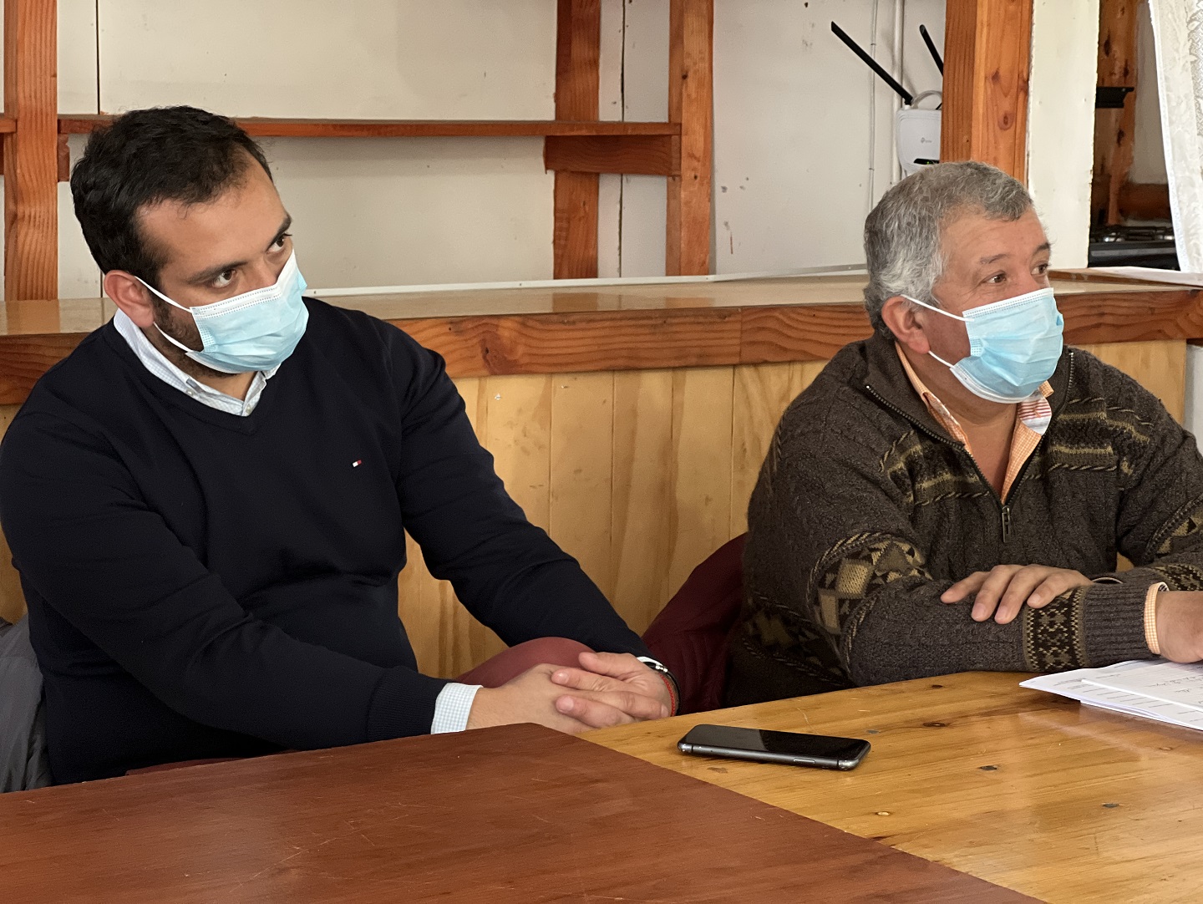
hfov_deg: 25.3
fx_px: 2678
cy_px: 452
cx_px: 602
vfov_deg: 19.2
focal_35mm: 77
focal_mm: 9
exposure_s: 1/33
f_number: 2.8
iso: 400
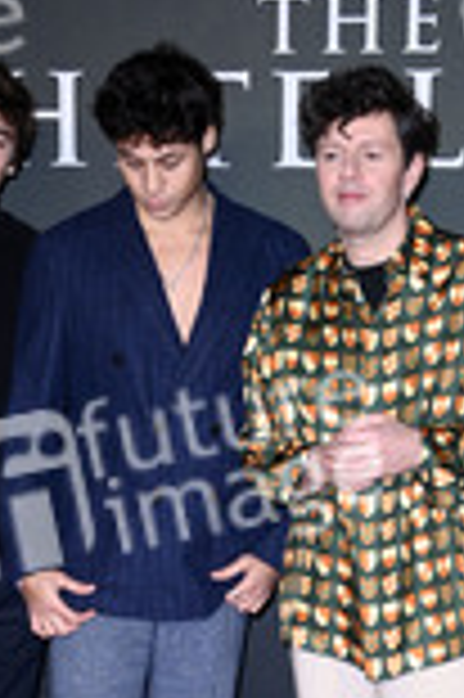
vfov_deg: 16.2
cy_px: 703
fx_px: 2403
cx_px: 284
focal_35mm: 124
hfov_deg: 11.0
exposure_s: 1/200
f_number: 4.5
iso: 1000
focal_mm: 48
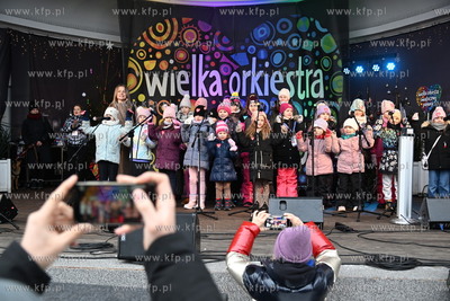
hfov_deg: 42.7
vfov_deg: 29.3
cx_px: 225
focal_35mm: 46
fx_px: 575
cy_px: 150
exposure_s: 1/250
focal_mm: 46
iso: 640
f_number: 4
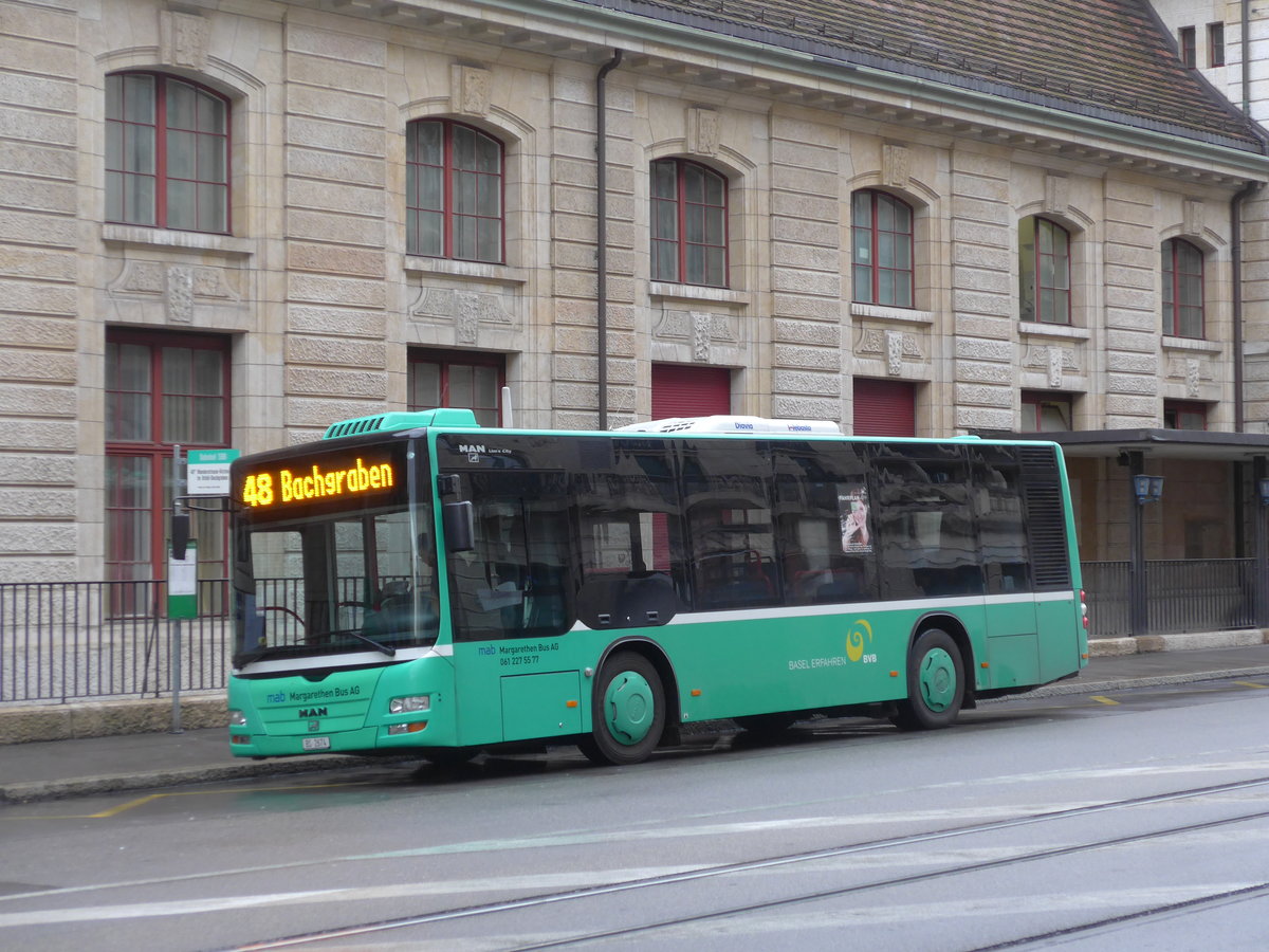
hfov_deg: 26.3
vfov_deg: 19.9
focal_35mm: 74
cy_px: 476
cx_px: 634
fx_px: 2713
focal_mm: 15
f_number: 4.2
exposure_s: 1/80
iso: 250
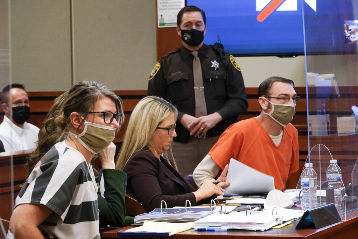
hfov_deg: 14.7
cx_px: 179
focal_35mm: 140
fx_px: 1392
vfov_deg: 9.8
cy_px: 120
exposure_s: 1/80
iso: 6400
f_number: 9
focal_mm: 140
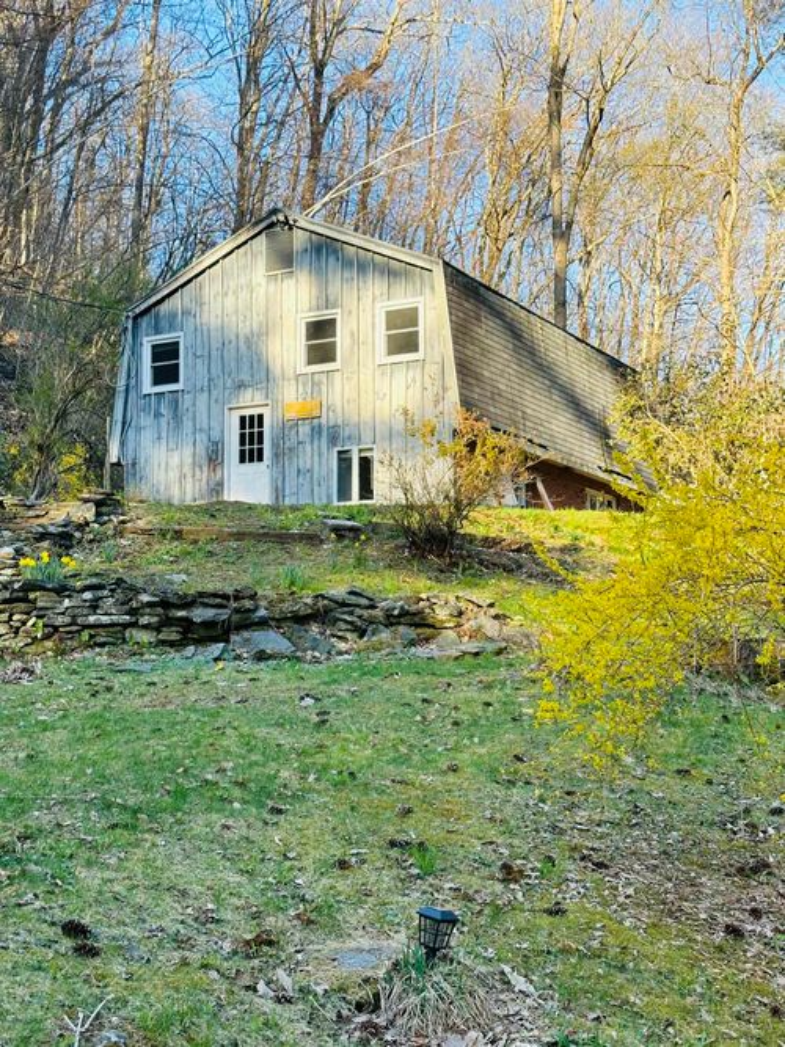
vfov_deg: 39.7
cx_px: 392
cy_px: 524
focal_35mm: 48
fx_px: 1452
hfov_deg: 30.3
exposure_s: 1/452
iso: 64
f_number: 1.78
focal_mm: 6.86
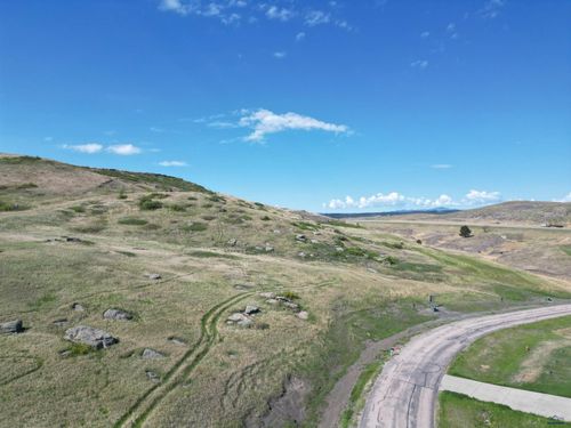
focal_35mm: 24
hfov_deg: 71.6
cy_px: 214
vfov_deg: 56.8
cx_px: 286
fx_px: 396
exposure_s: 1/2500
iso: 100
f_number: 1.7
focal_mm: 6.72
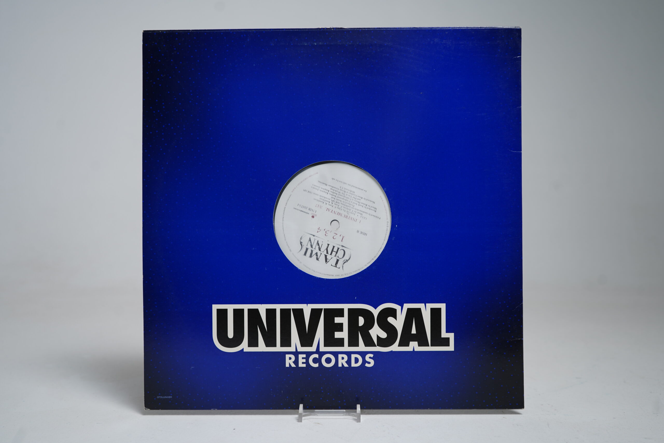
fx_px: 609
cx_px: 332
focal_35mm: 33
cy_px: 222
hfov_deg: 57.2
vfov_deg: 40.0
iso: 64
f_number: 5
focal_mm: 33
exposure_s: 1/10
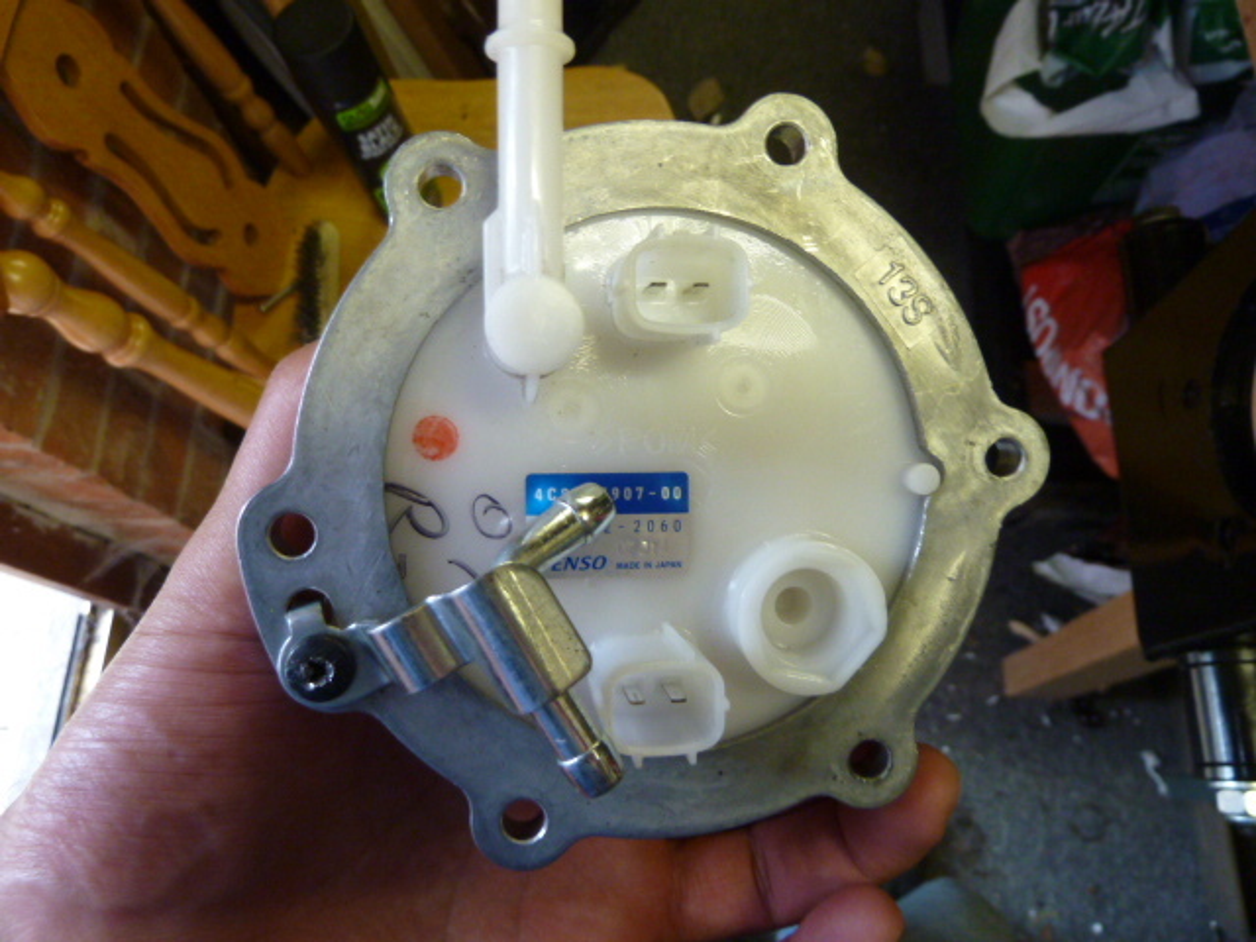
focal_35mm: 25
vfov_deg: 54.9
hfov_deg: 69.4
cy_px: 471
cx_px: 628
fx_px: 907
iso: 320
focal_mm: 4.1
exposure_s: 1/30
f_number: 3.3
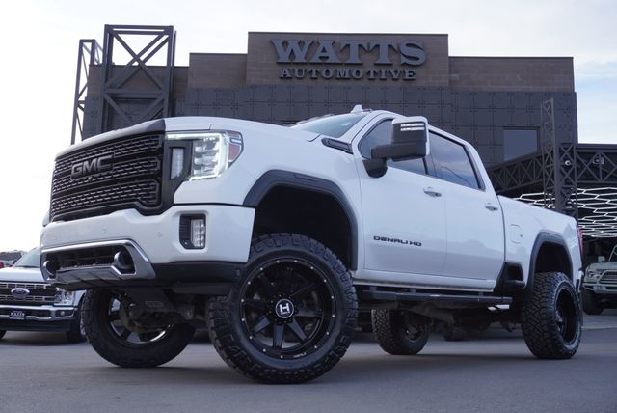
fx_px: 669
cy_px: 206
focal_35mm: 39
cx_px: 308
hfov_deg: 49.5
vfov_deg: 34.3
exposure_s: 1/100
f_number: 5.6
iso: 100
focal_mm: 26
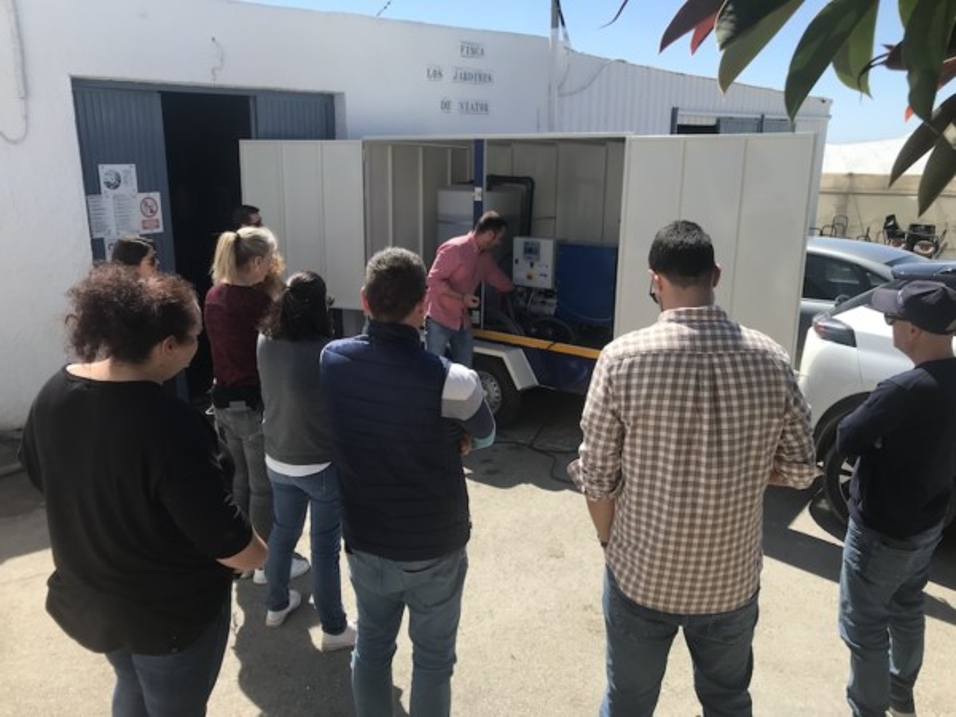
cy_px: 358
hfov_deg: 63.4
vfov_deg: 49.7
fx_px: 773
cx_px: 478
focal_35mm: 28
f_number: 1.8
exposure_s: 1/1520
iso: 20
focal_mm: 3.99
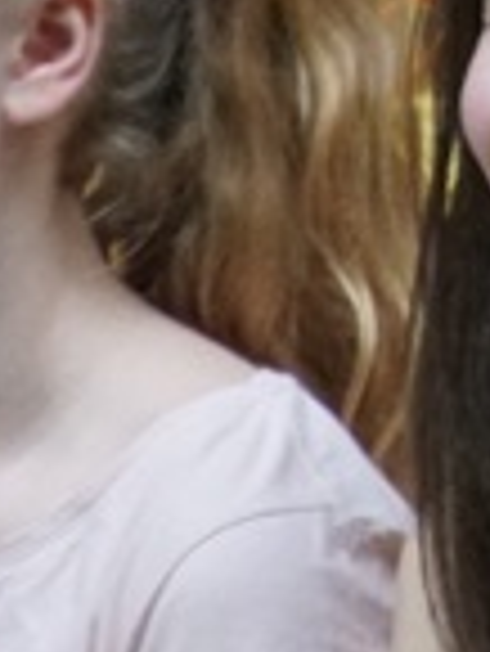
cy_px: -322
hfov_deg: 1.1
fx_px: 26290
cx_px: 1250
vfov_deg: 1.4
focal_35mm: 1395
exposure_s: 1/50
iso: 3200
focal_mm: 140
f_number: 5.6
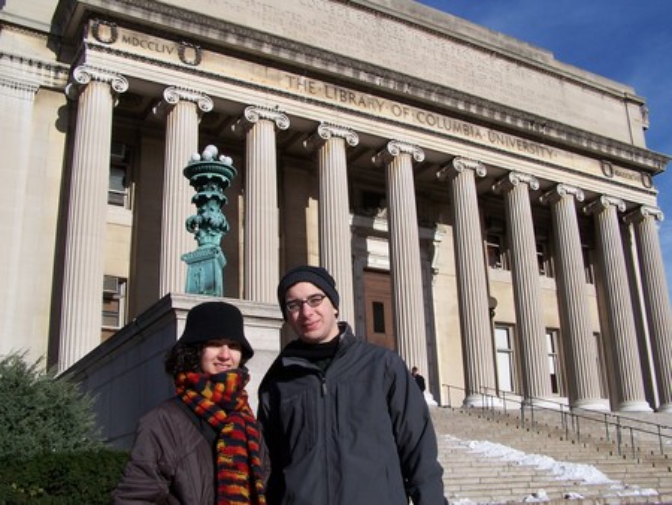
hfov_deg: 49.0
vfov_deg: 37.8
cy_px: 252
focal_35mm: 38
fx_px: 738
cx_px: 336
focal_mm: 6.3
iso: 80
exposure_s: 1/640
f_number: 5.6
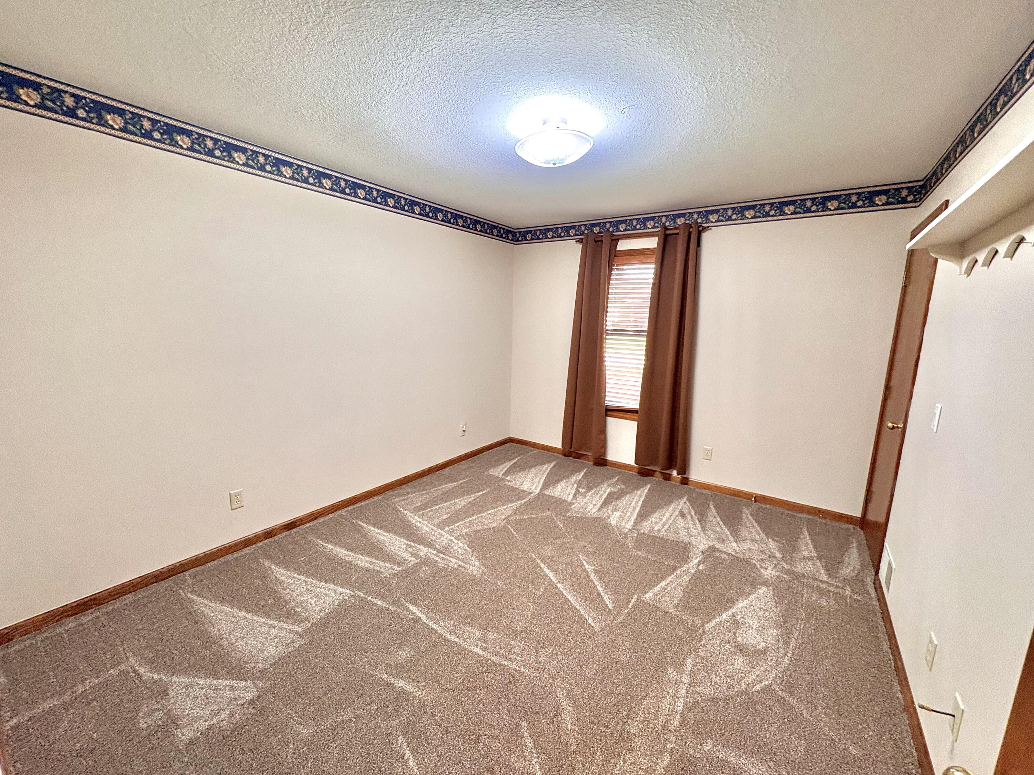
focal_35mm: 14
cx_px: 517
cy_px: 388
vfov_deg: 85.7
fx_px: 418
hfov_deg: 102.1
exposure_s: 1/60
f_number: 2.2
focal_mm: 2.22
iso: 500
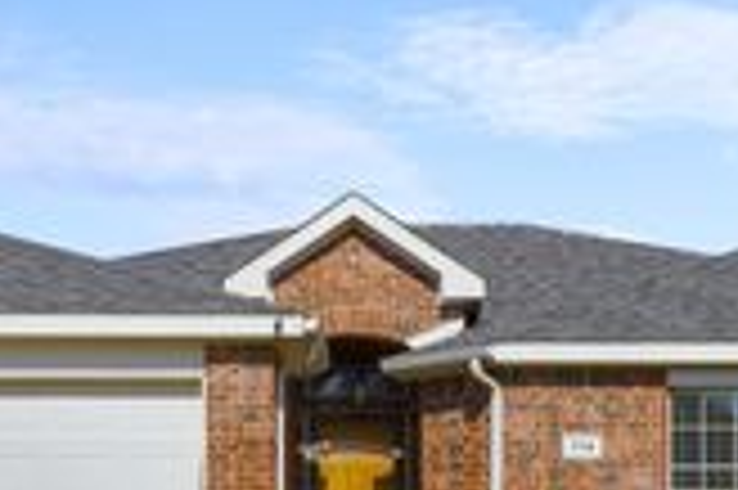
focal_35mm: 73
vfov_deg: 18.0
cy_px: 524
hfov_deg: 27.7
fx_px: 1495
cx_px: 392
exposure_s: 1/3200
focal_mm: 24
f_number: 9
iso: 640
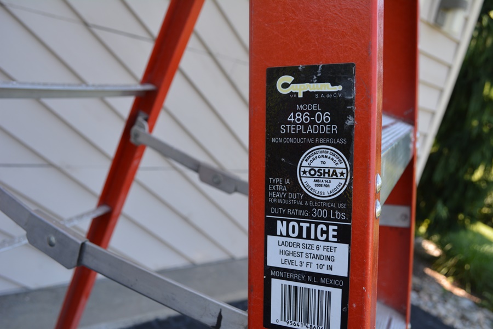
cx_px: 246
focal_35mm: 30
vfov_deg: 43.6
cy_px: 164
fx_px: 411
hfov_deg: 61.9
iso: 220
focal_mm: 20
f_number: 5.6
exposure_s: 1/125
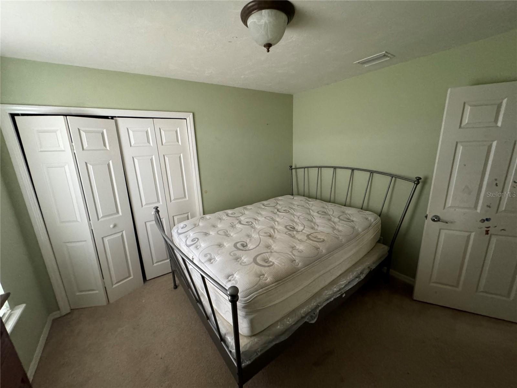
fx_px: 209
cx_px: 258
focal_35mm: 14
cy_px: 194
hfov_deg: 102.1
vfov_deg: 85.7
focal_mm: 2.22
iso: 800
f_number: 2.2
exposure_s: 1/60
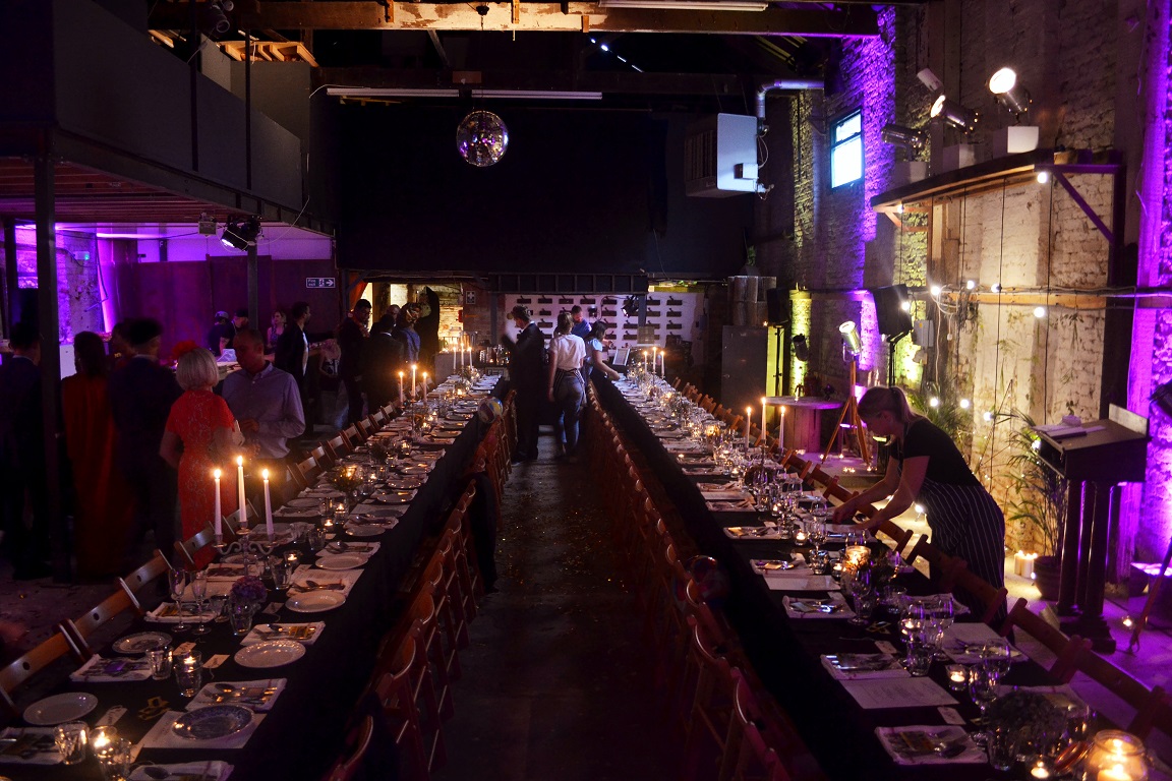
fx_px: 879
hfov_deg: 67.4
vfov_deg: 47.9
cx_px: 586
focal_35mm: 27
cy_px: 390
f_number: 3.5
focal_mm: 18
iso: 800
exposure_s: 1/15
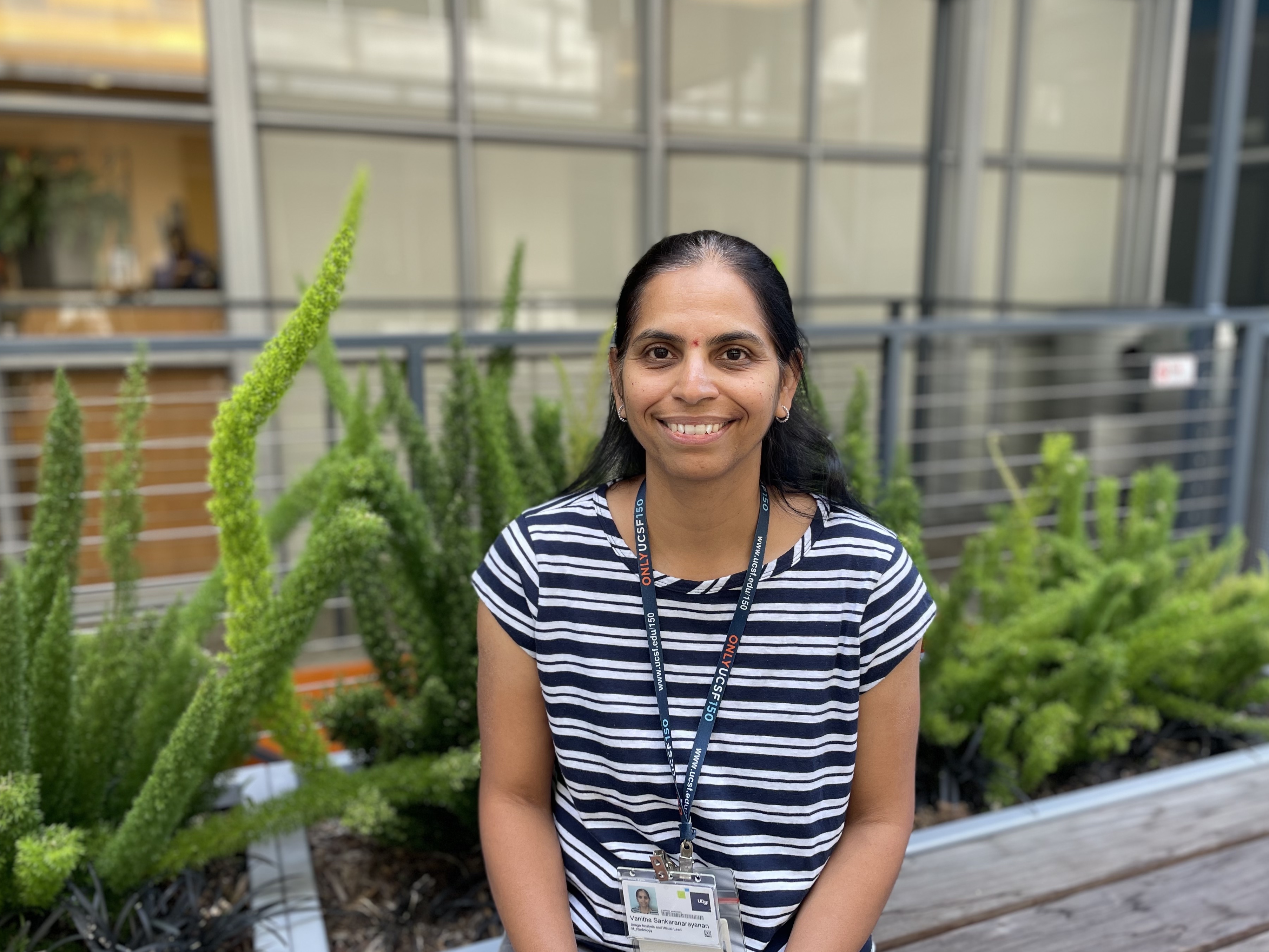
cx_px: 686
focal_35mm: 29
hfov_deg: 61.6
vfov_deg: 48.2
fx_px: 1063
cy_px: 493
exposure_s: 1/120
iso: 50
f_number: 1.6
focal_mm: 4.2
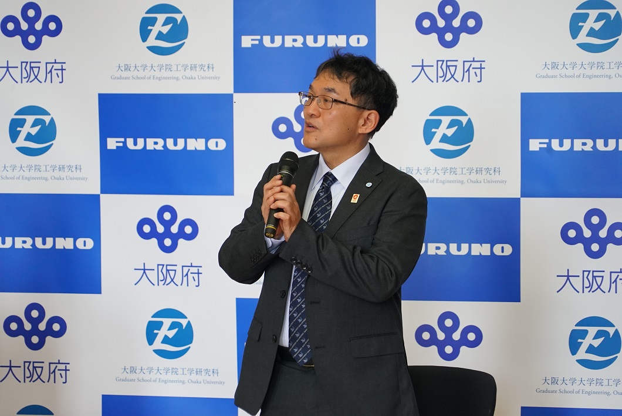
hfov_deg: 11.0
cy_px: 208
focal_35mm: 187
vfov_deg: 7.4
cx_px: 311
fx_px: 3233
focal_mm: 187
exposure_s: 1/200
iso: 3200
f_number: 6.3
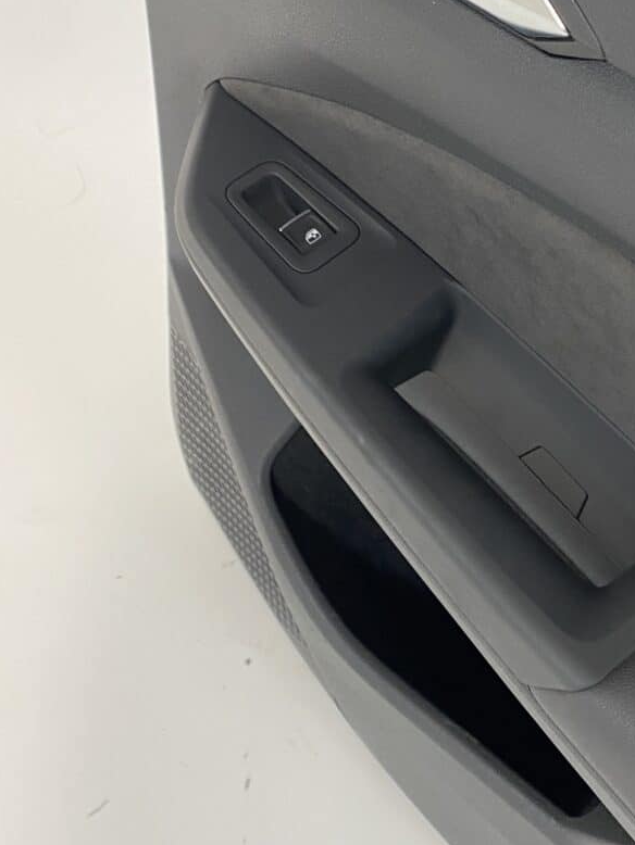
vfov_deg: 38.5
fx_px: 1198
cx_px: 560
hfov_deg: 28.6
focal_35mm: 49
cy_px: 289
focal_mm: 4.25
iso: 100
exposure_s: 1/50
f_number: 1.8
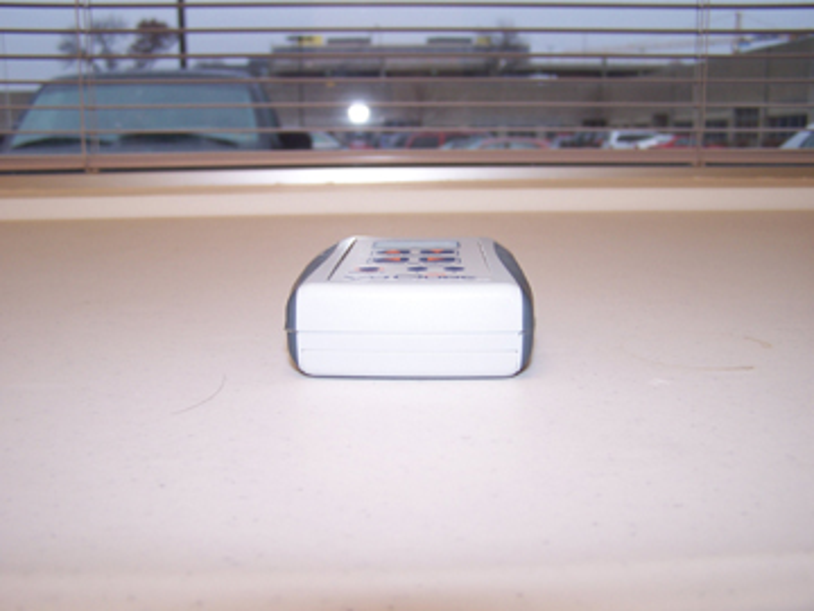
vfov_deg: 37.7
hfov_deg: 49.0
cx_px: 407
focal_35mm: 38
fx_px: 894
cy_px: 306
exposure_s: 1/60
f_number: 2.8
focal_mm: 6.3
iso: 80
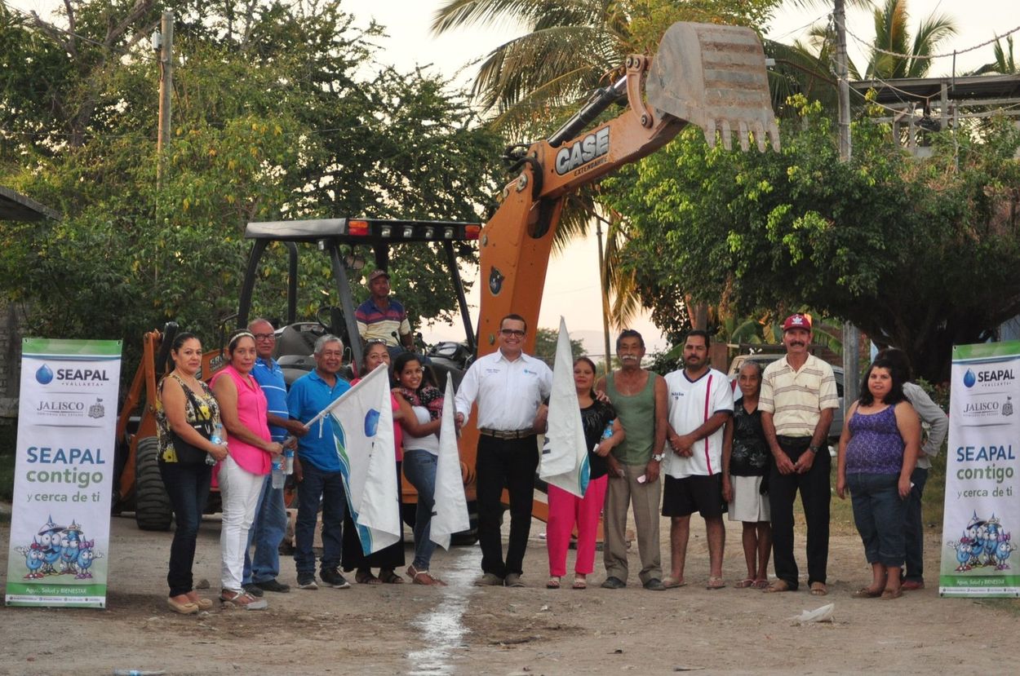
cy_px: 338
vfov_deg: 13.0
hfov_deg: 19.5
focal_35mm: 105
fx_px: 2970
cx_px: 510
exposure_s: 1/250
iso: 800
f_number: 4
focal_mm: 70
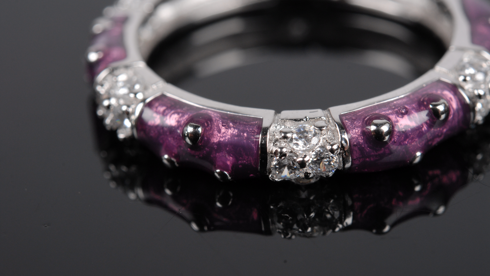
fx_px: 1234
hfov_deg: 22.5
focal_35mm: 95
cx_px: 246
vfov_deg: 12.7
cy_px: 142
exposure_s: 1/125
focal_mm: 60
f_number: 18
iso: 320
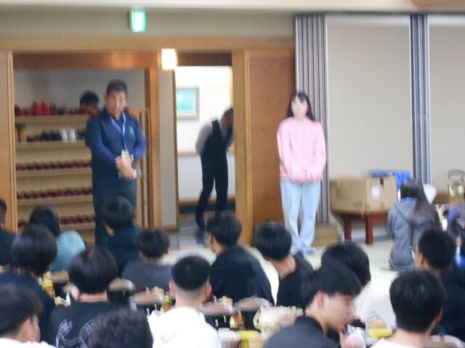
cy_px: 174
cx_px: 232
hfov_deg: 15.2
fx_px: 1746
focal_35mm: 130
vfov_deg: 11.4
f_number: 6.5
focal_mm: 23
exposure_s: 1/10
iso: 800
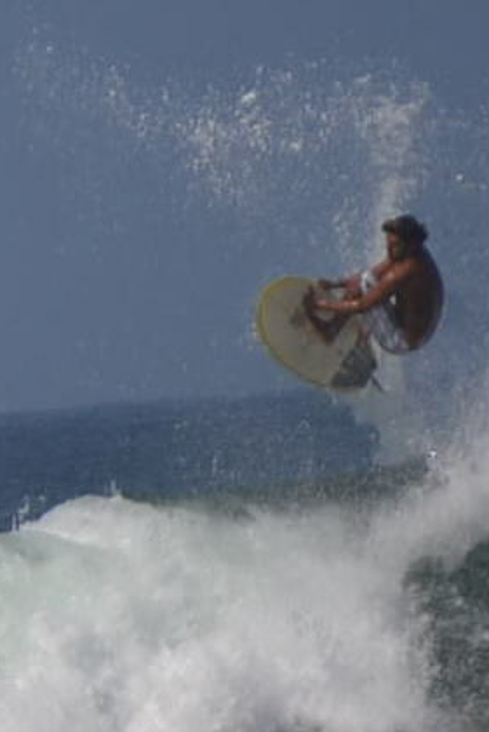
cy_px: 367
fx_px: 9262
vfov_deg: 4.5
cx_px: 131
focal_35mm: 455
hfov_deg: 3.0
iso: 200
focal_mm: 200
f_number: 5.6
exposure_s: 1/2000
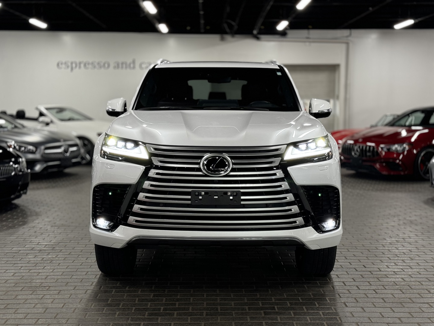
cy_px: 163
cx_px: 217
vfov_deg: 30.3
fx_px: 602
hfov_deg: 39.7
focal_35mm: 48
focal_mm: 6.86
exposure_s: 1/50
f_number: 1.78
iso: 80
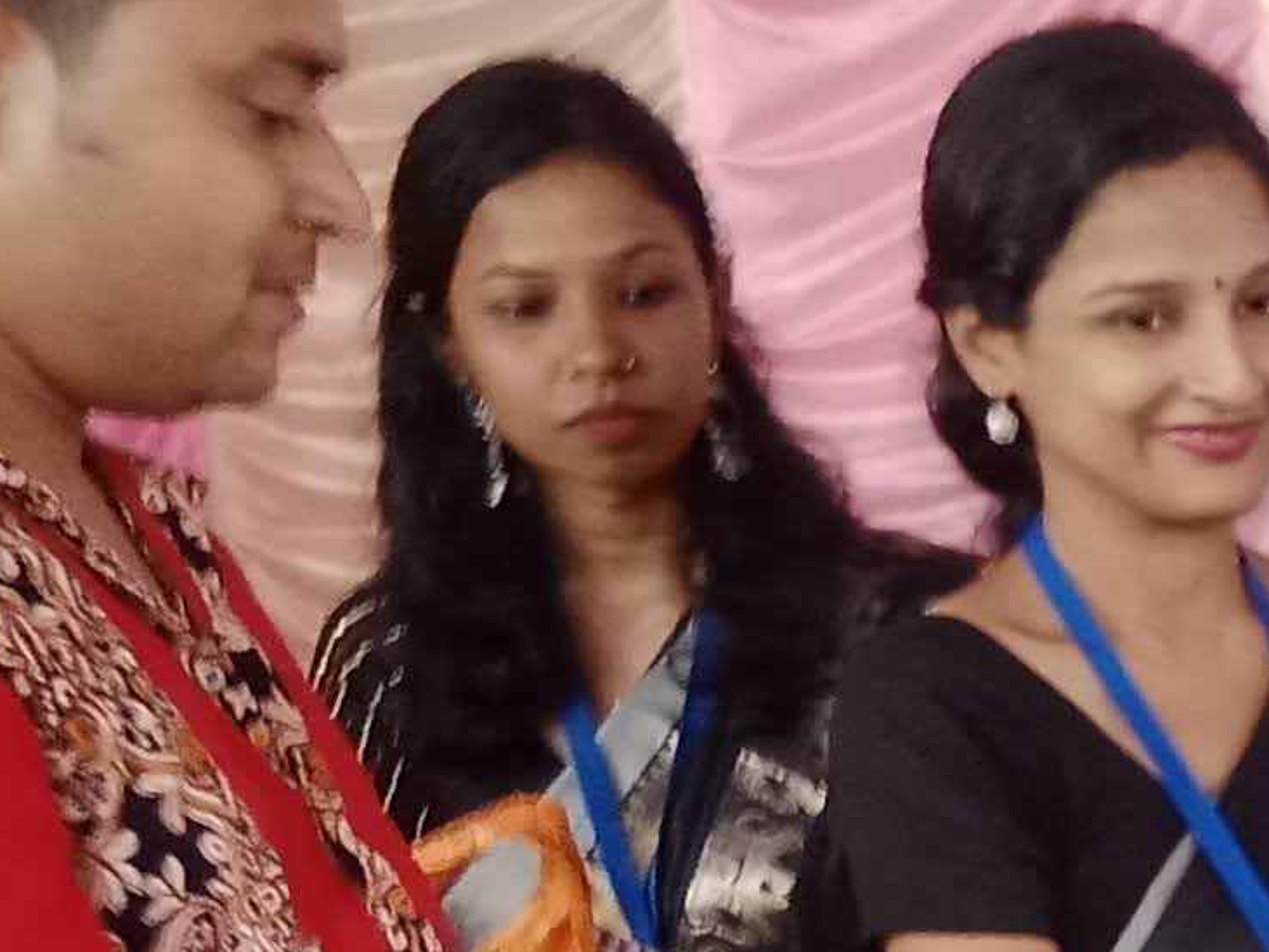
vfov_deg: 9.8
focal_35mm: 145
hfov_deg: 11.9
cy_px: 1625
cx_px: 2659
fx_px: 5316
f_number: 1.8
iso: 1504
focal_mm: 3.96
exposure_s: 1/16.7
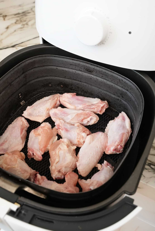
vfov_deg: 51.9
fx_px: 239
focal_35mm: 37
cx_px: 78
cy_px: 116
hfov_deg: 36.0
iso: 8000
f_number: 9
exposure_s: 1/200
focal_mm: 37
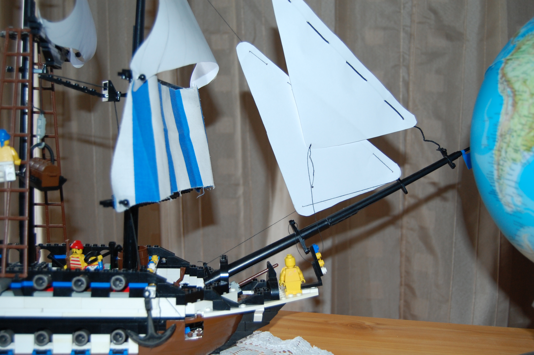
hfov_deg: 49.6
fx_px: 578
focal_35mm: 39
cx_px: 267
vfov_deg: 34.1
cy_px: 178
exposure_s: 1/60
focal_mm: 26
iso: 400
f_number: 4
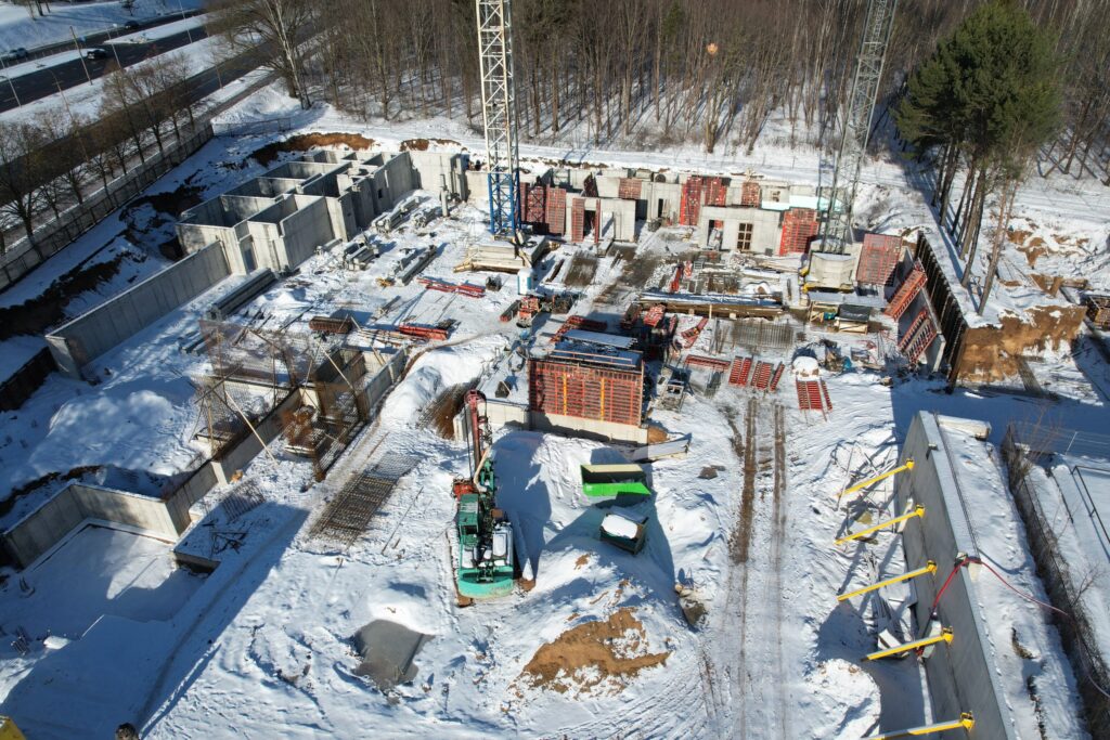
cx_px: 555
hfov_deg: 78.6
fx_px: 678
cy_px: 370
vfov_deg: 57.2
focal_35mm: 22
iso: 100
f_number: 2.8
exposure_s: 1/2500
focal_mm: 8.38
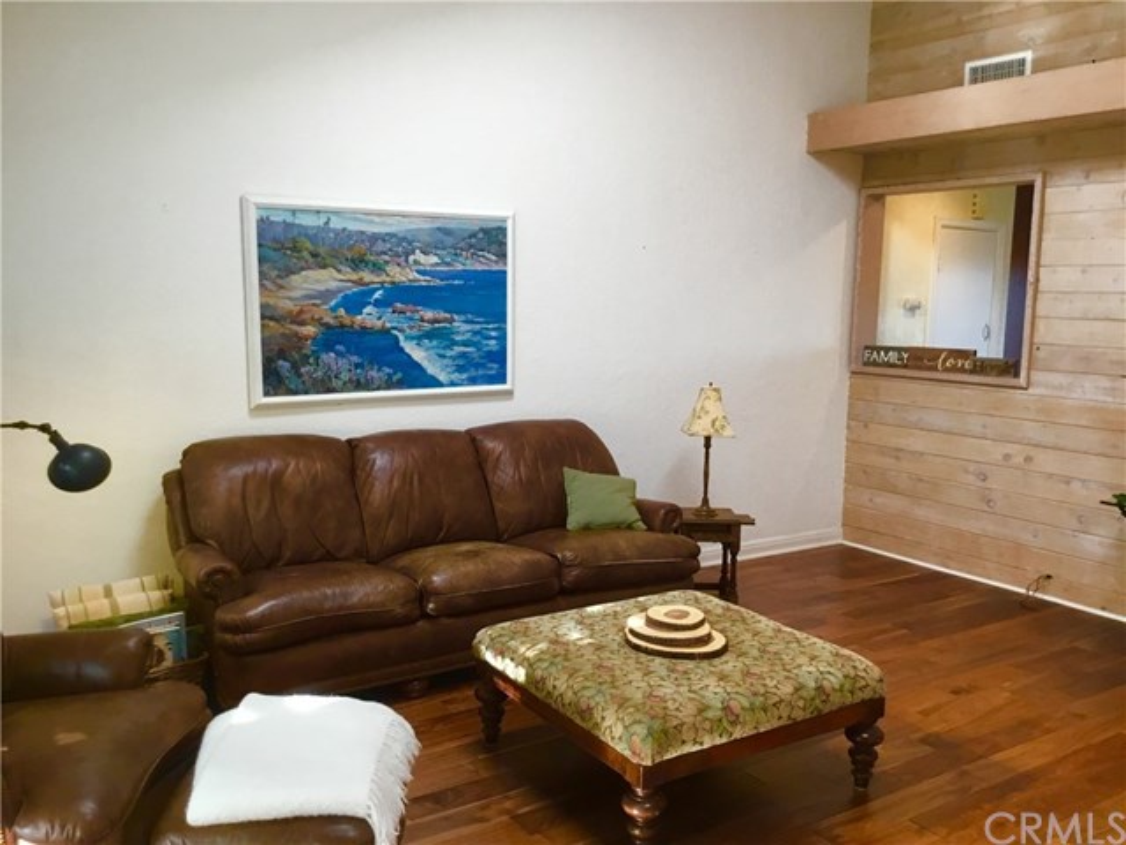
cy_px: 422
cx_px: 563
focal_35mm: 31
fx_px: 1008
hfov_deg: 58.4
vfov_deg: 45.4
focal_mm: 3.3
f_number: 2.4
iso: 32
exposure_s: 1/30
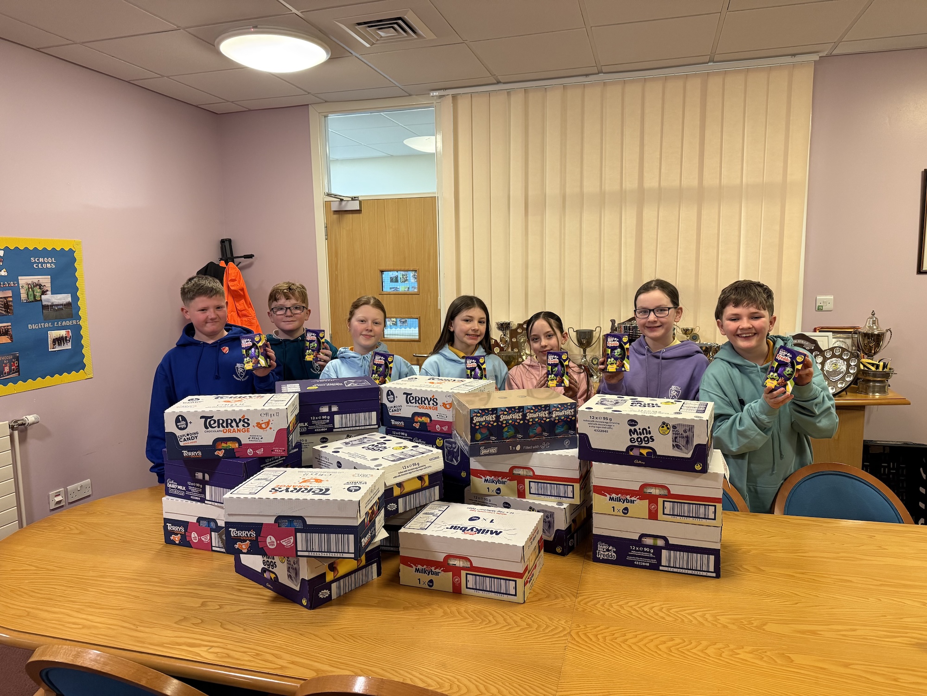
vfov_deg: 56.8
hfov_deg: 71.6
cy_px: 348
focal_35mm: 24
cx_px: 464
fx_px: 643
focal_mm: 6.76
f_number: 1.78
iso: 250
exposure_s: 1/50
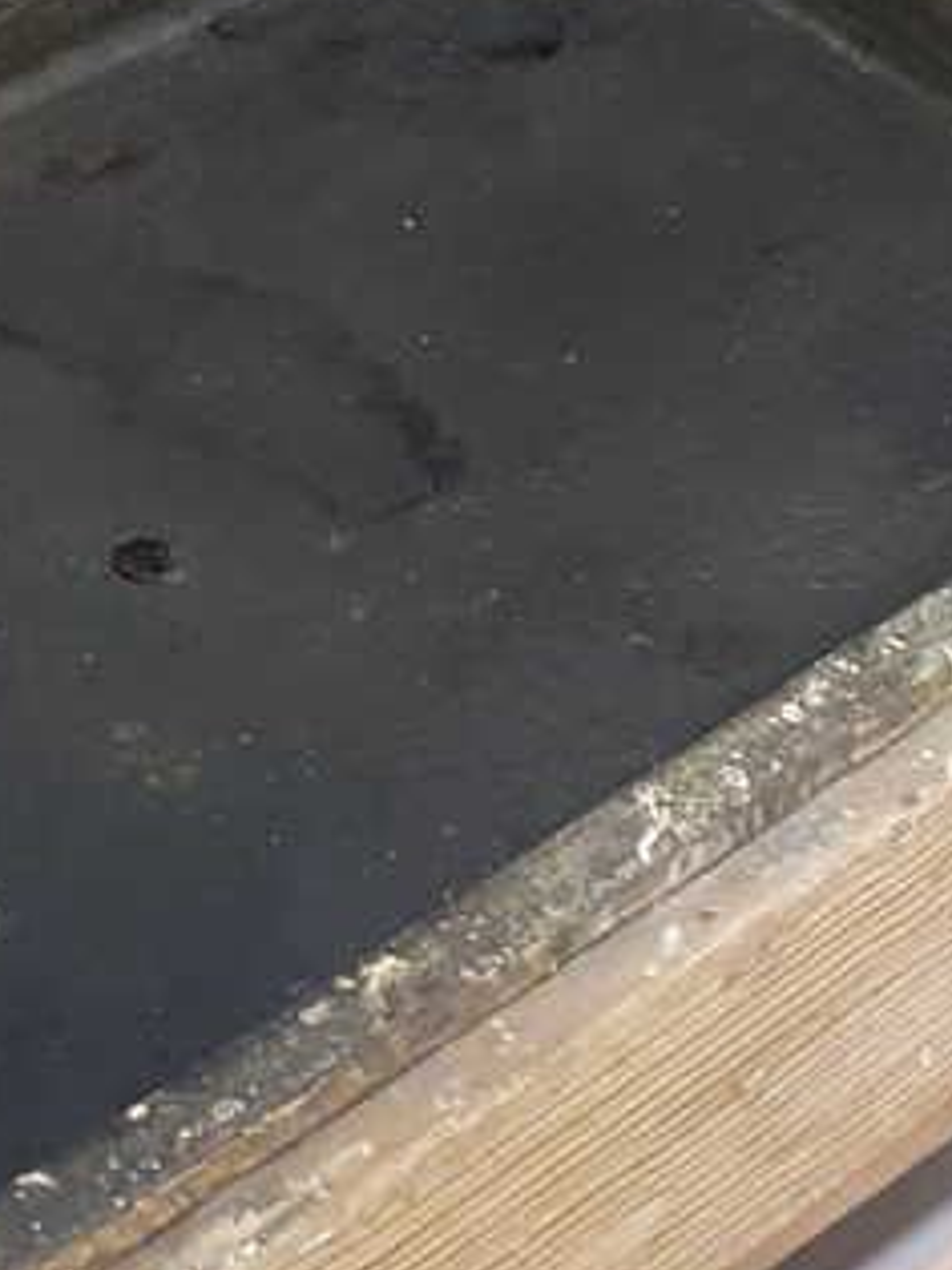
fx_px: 3633
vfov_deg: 18.4
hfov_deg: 14.8
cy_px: -411
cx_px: 81
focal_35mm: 99
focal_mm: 4.2
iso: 200
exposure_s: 1/17
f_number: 1.7
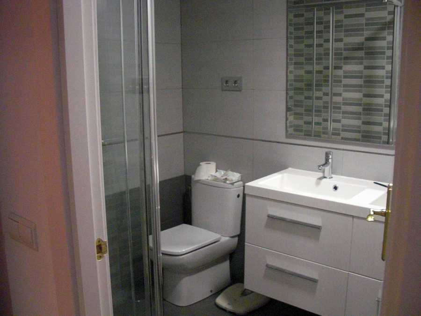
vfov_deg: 39.7
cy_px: 158
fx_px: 438
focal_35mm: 36
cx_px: 210
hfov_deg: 51.4
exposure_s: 1/80
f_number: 2.8
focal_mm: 6.3
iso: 800
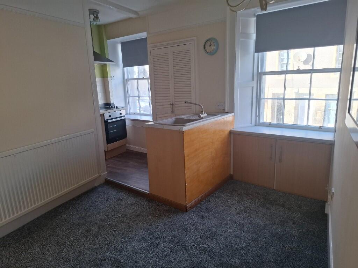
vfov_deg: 58.9
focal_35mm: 23
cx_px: 179
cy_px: 134
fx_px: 238
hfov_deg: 73.9
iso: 50
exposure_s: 1/120
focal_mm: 5.54
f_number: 1.8
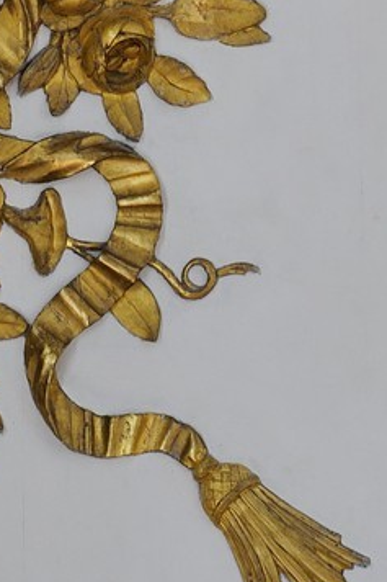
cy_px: -629
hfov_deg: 4.4
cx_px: -42
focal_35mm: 315
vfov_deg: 6.3
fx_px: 5084
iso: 200
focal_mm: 70
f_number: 11
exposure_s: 3
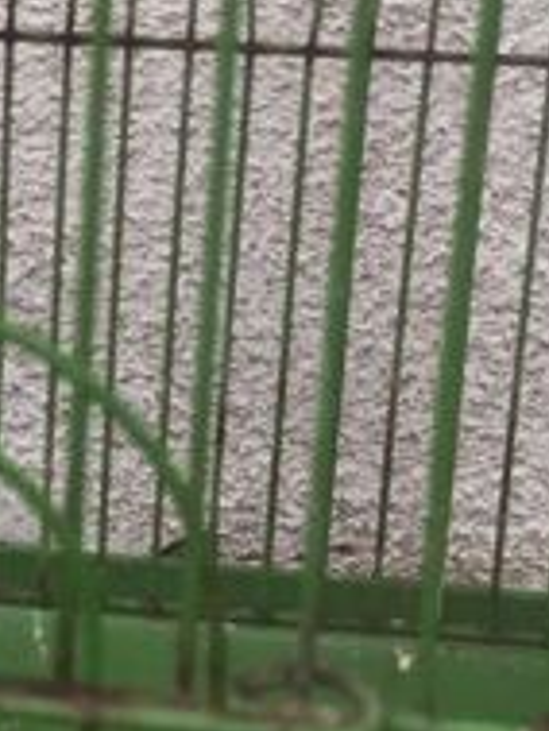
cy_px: -31
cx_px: -104
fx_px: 2070
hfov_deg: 14.6
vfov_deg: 19.3
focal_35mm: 98
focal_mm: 4.15
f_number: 2.2
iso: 32
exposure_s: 1/33
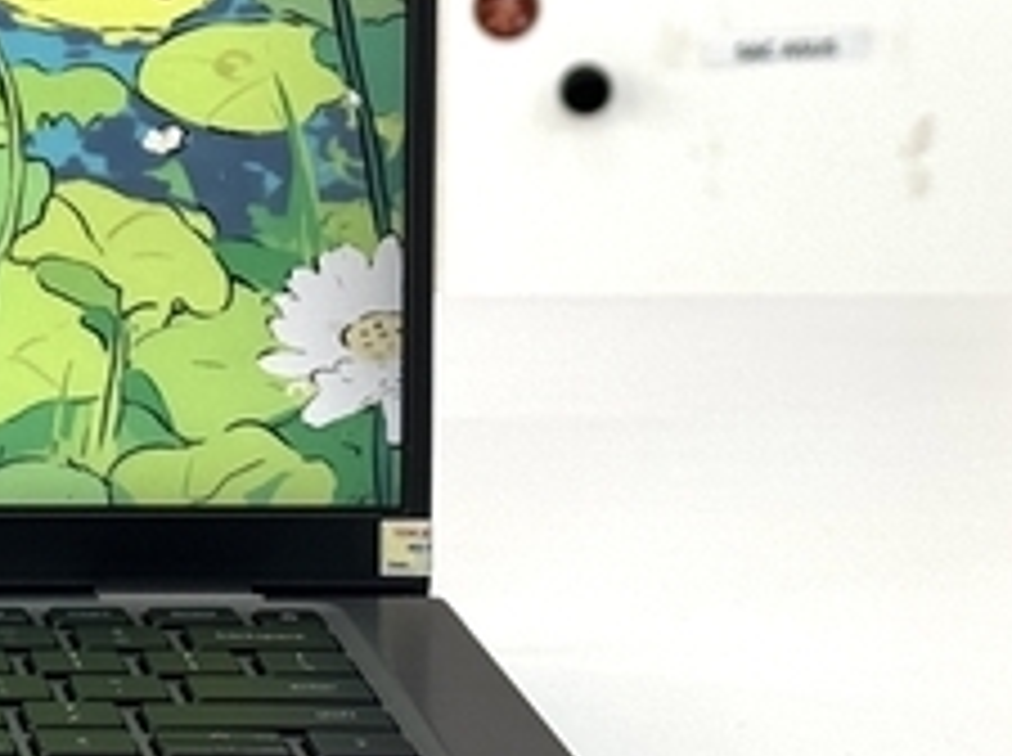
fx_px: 4991
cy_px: 94
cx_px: -450
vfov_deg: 8.6
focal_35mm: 171
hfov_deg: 11.2
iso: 64
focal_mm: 6.76
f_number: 1.78
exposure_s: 1/132
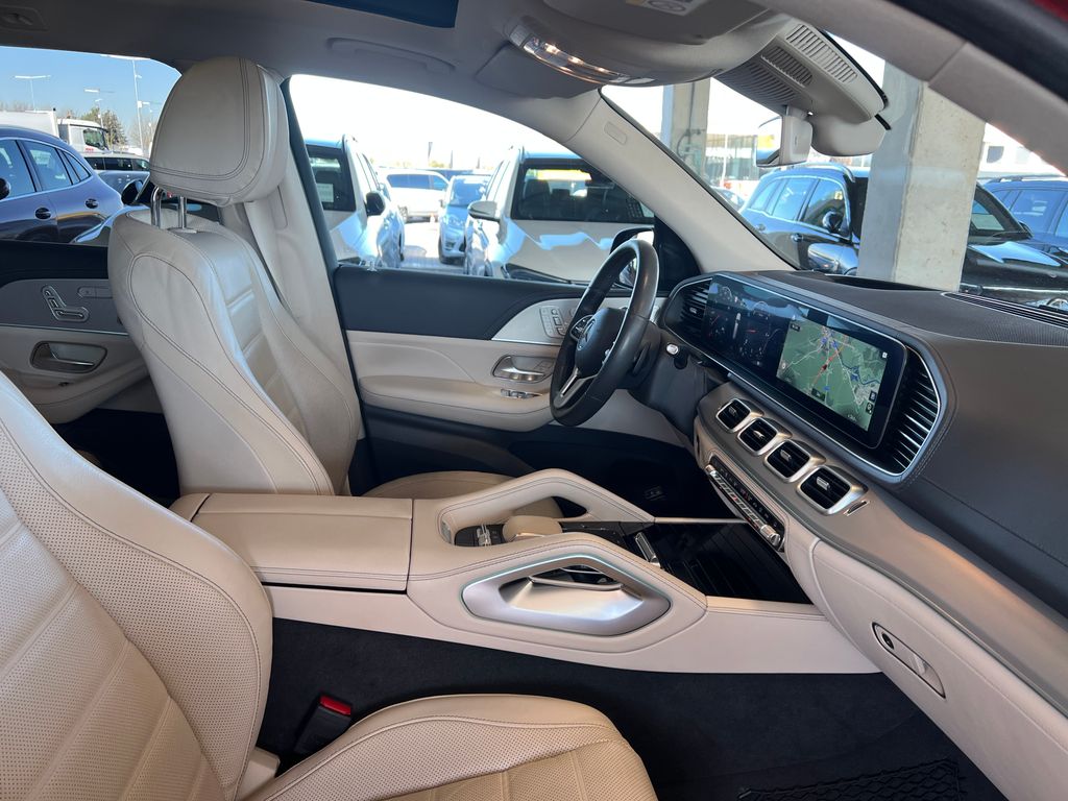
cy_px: 400
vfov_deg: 53.1
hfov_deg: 67.3
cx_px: 534
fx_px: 802
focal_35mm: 26
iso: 50
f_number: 1.5
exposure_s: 1/121
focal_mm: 5.7
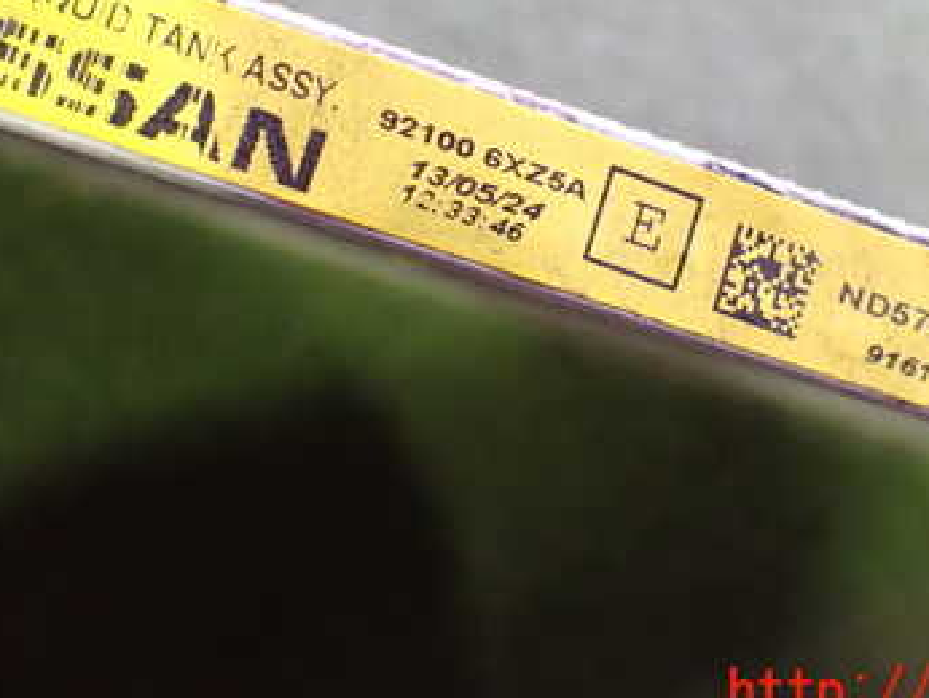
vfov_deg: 27.4
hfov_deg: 36.7
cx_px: 529
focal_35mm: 52
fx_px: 1397
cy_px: 123
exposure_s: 1/40
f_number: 2.3
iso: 800
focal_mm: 5.4
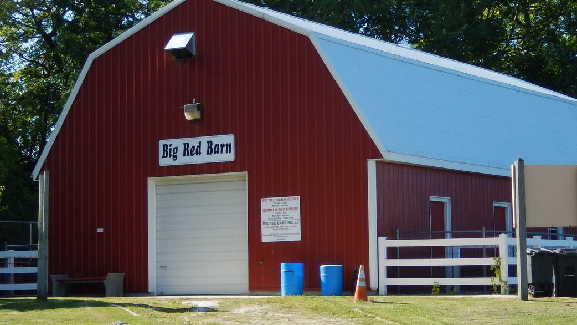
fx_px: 1484
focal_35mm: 97
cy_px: 178
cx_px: 327
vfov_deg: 12.5
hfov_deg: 22.0
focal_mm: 10.4
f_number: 4.6
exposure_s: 1/400
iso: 125
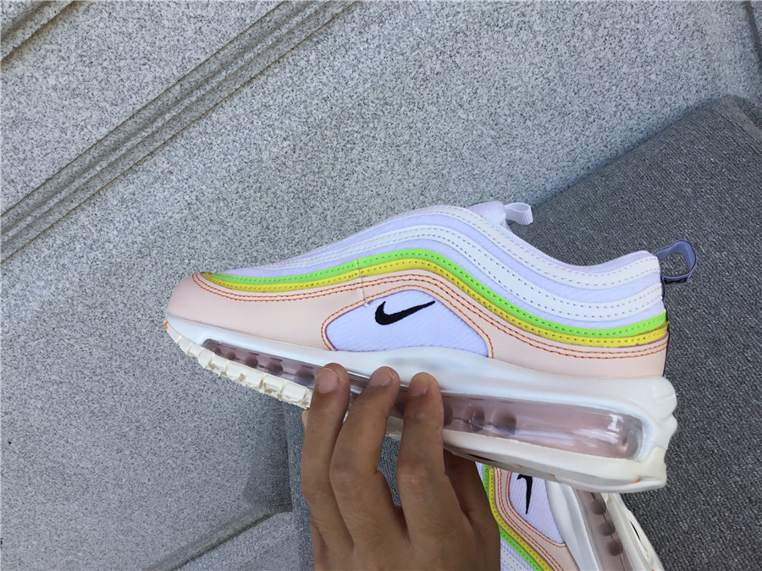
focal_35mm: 31
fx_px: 682
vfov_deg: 45.4
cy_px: 286
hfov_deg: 58.4
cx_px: 381
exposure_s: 1/332
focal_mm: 3.3
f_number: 2.4
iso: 25
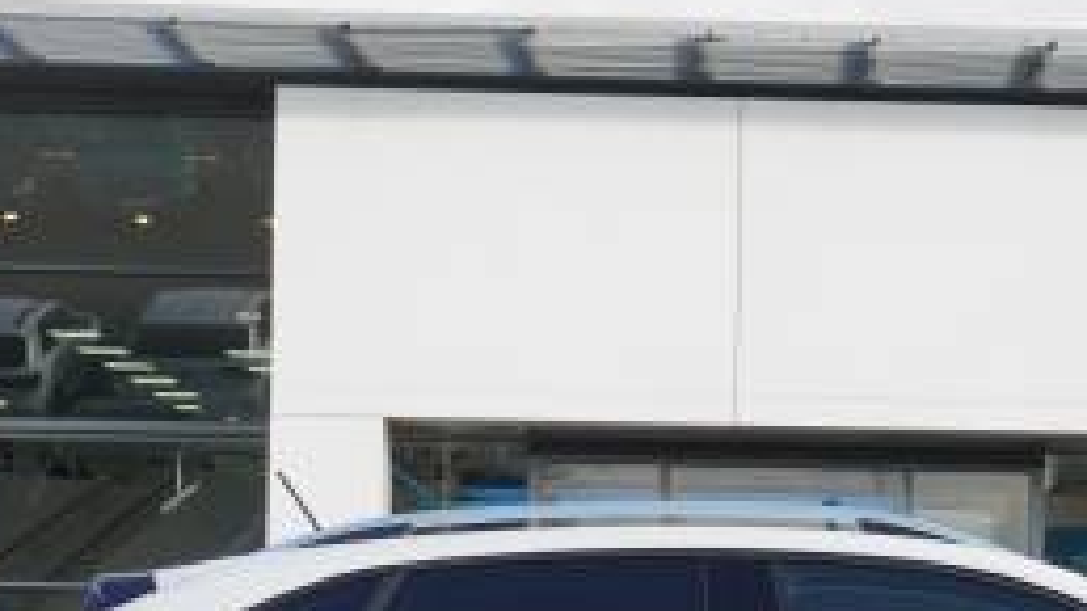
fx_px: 3372
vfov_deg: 10.2
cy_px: 771
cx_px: 956
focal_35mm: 117
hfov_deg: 18.1
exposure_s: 1/100
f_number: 6.3
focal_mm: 30
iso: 100
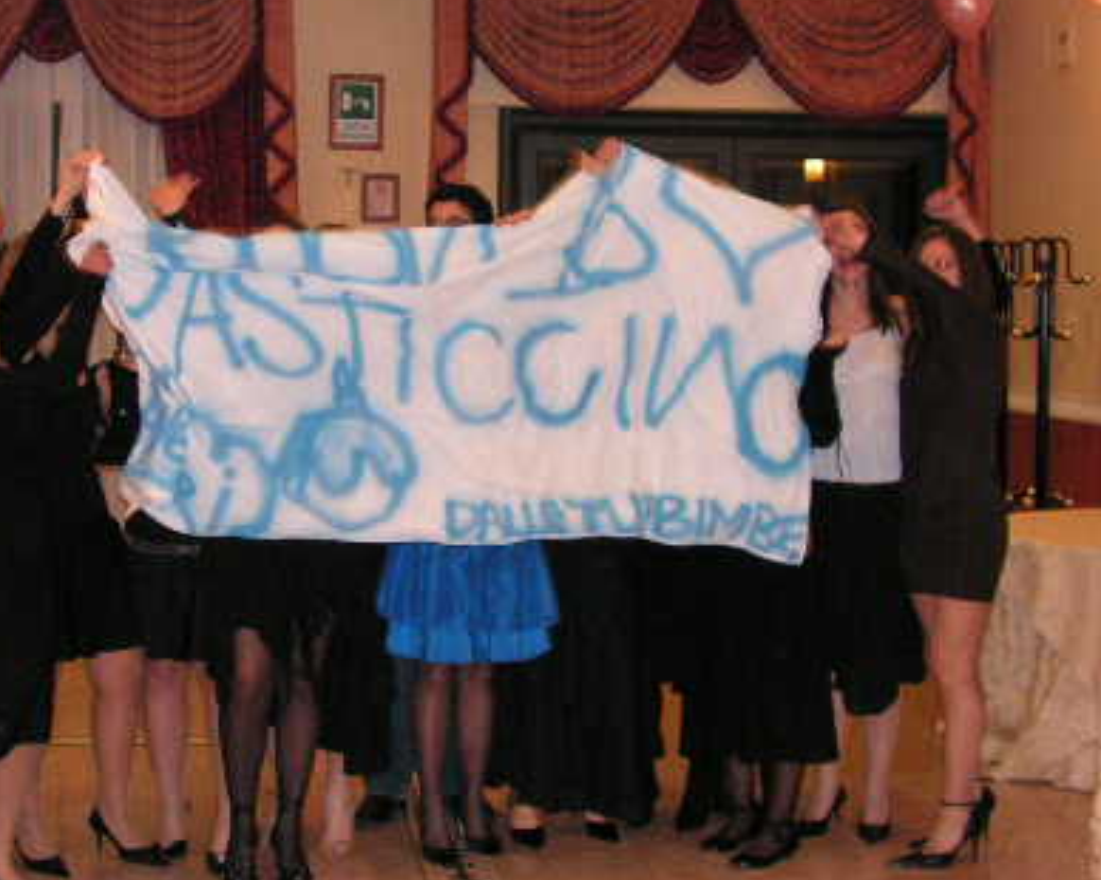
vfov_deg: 26.2
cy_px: 386
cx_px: 423
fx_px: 1889
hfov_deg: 32.4
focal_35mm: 58
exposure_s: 1/40
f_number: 3.2
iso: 200
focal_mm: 6
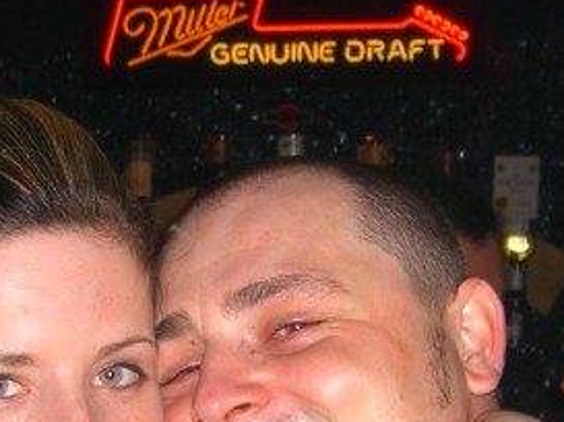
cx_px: 256
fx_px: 2197
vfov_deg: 10.8
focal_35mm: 135
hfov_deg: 14.6
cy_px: 499
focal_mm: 9.5
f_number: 3.1
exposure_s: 1/60
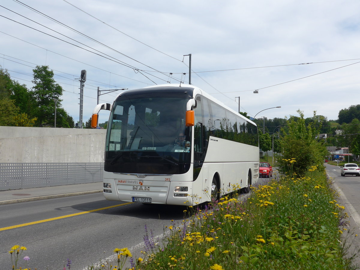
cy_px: 135
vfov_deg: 39.7
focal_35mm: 36
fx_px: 374
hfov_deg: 51.4
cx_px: 180
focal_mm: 7.5
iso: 80
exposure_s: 1/2000
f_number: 3.2
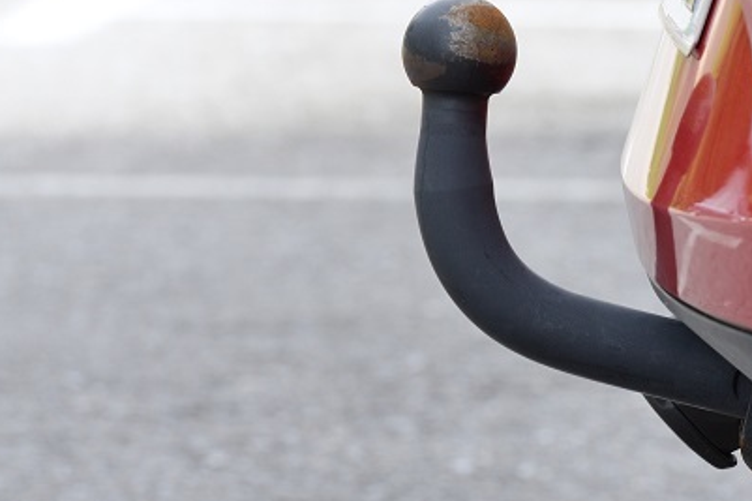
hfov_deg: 4.3
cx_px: 709
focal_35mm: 479
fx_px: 10001
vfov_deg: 2.9
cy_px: 214
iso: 450
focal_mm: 200
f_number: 9
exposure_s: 1/160
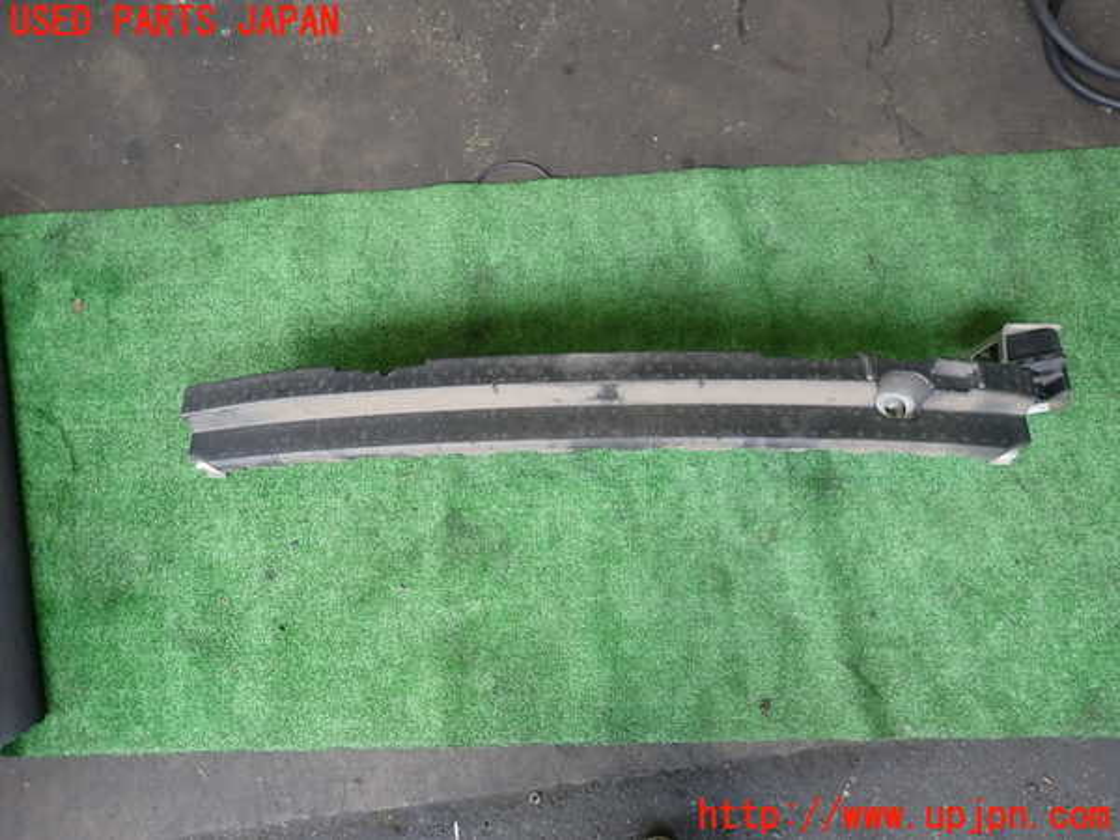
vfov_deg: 54.9
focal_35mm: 25
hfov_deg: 69.4
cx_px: 560
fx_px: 809
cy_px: 420
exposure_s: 1/100
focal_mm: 4.5
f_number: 2
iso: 200
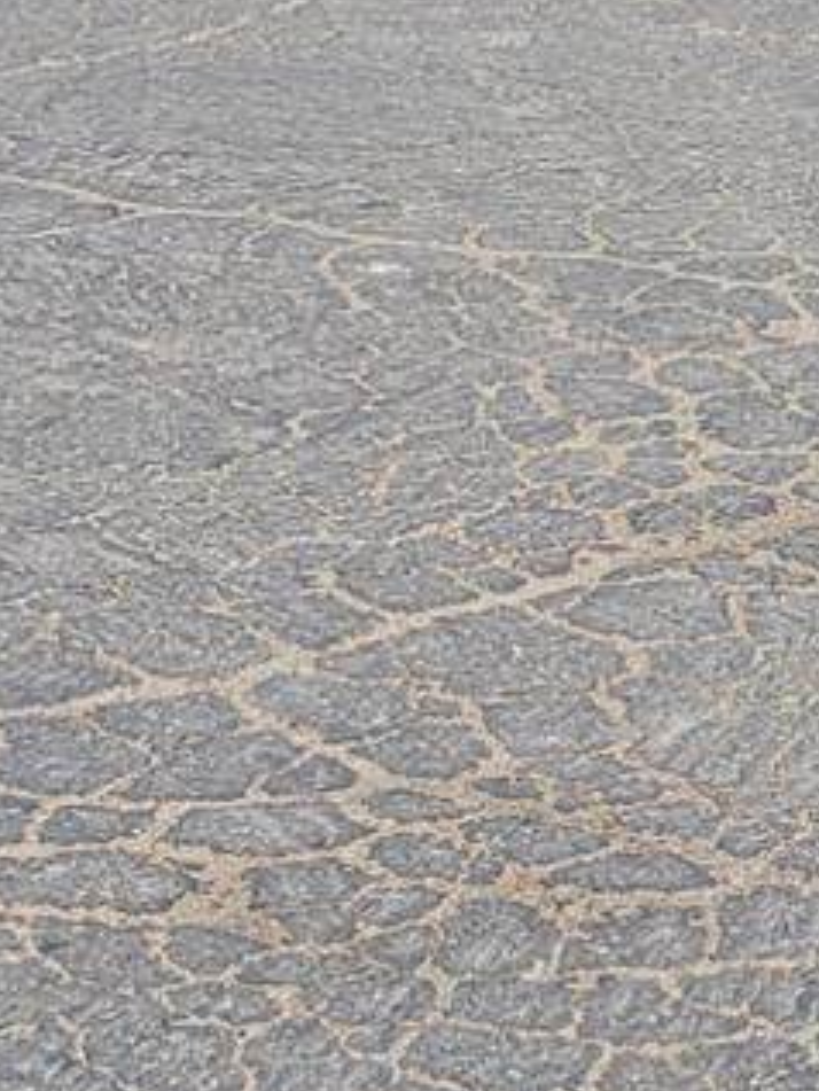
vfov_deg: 15.9
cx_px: 1130
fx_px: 3878
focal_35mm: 123
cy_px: 186
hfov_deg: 11.7
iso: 50
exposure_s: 1/1308
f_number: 2.4
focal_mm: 4.3
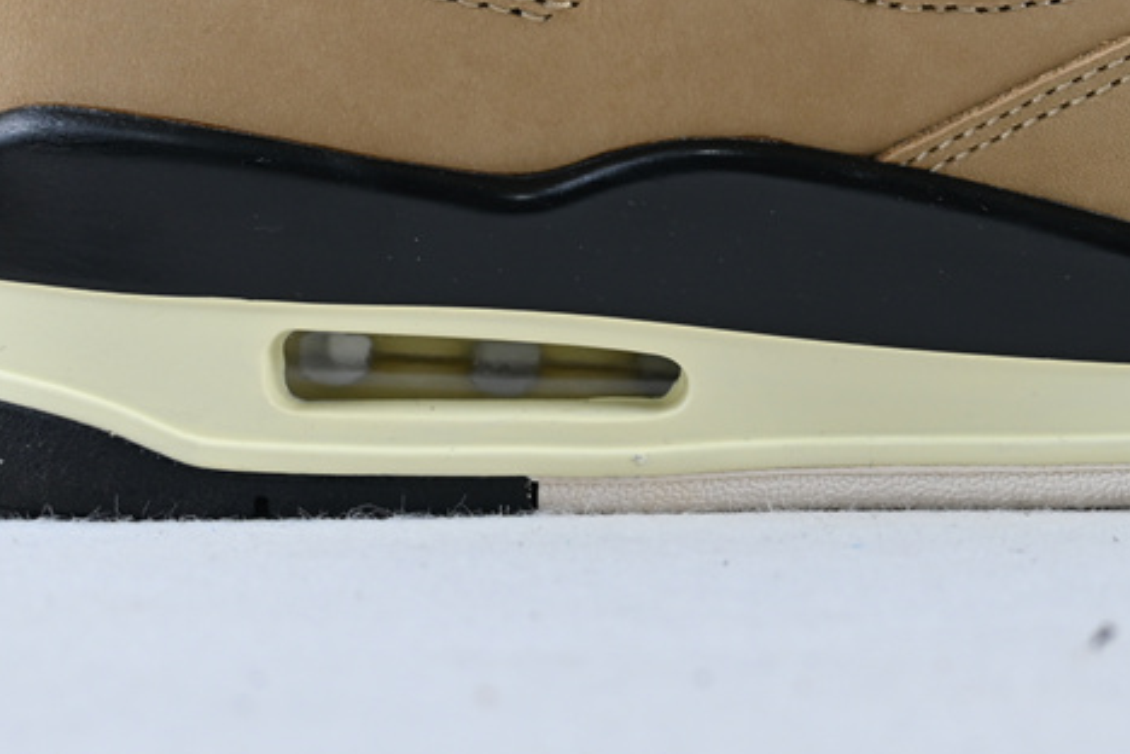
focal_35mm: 146
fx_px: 4582
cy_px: -80
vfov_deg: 9.3
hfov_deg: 13.9
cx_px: 1033
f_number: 5.6
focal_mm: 38
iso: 100
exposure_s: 1/40
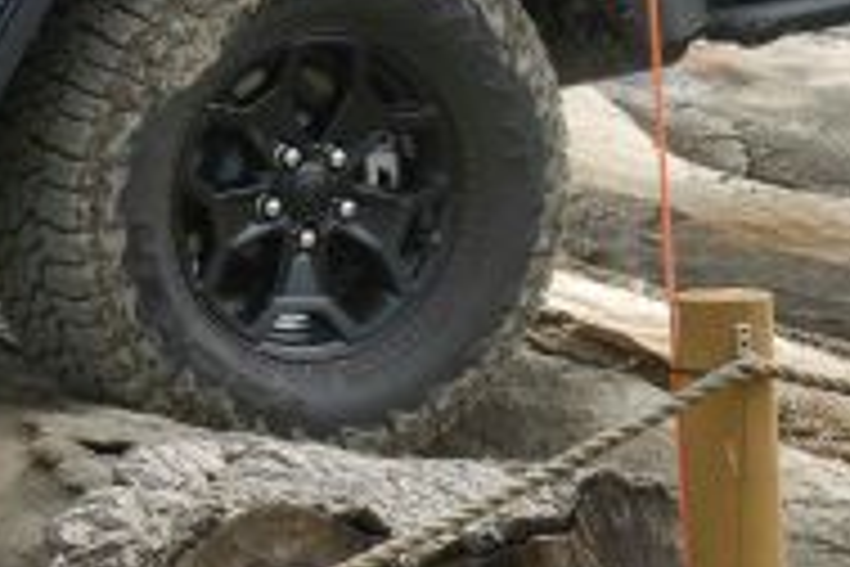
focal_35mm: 195
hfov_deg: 9.4
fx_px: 4604
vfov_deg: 7.0
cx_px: -1201
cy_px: 110
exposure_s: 1/800
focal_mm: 36
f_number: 8
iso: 400
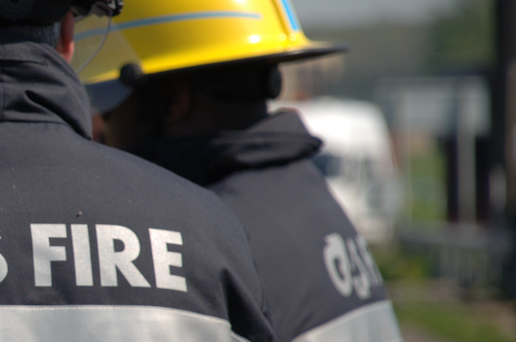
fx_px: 6328
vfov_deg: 3.1
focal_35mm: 442
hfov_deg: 4.7
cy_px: 211
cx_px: -33
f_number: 5.6
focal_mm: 135
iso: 200
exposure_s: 1/800
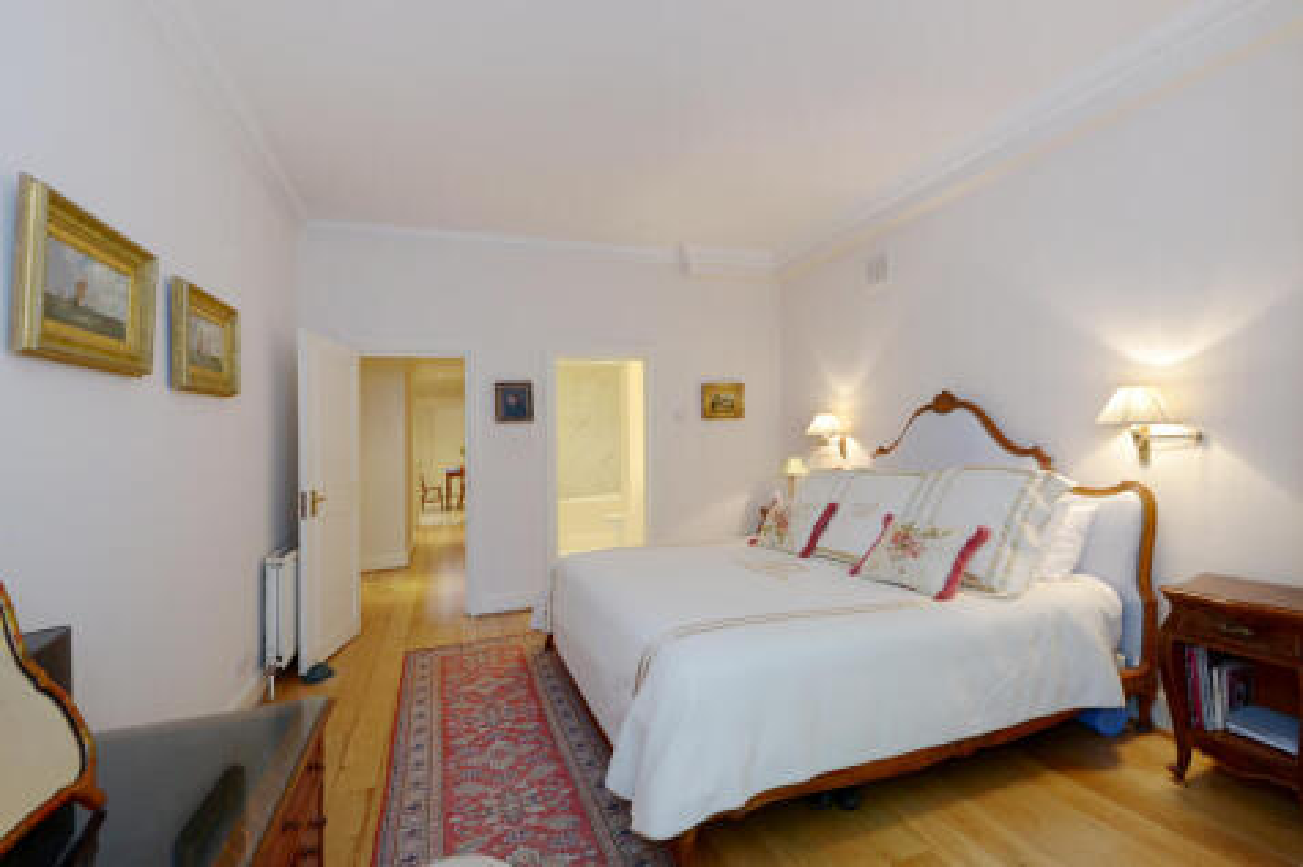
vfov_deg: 77.3
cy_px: 434
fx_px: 543
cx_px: 652
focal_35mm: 15
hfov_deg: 100.4
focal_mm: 10
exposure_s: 1/1.6
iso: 125
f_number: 9
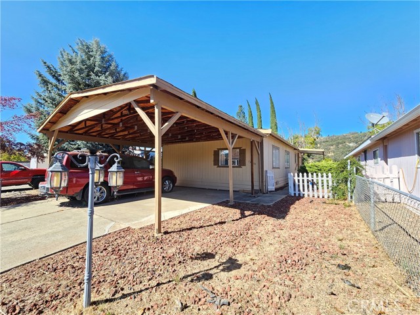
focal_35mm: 13
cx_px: 210
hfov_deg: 106.2
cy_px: 158
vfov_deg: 89.9
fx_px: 158
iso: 50
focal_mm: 2.2
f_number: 2.2
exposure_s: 1/460
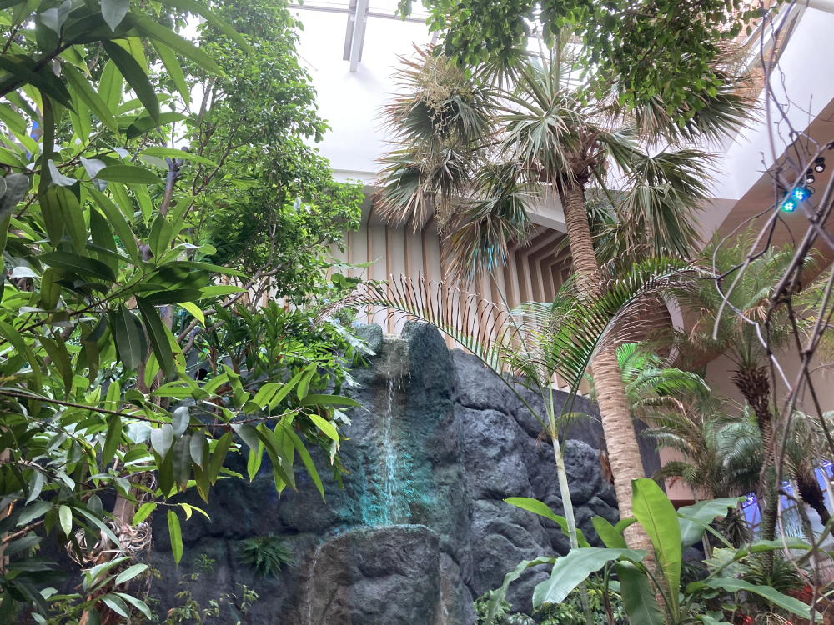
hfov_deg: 63.4
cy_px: 312
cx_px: 417
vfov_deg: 49.7
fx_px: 675
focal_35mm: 28
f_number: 1.8
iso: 125
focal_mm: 3.99
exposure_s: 1/60
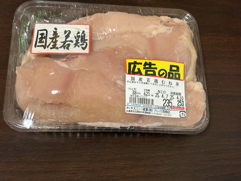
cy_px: 90
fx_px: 362
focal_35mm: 52
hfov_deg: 36.8
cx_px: 120
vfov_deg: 28.0
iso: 125
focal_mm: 5.96
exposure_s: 1/60
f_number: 1.6
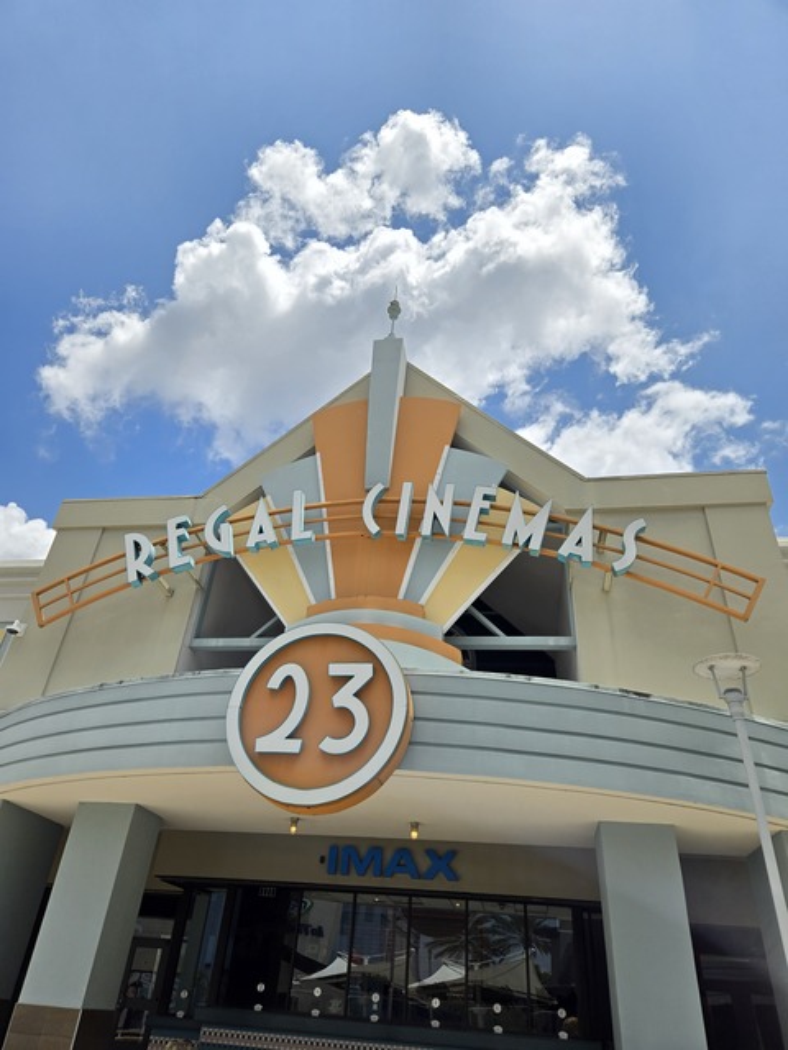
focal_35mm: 23
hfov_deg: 58.9
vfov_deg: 73.9
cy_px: 525
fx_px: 698
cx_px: 394
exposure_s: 1/3589
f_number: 1.8
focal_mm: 5.4
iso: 25
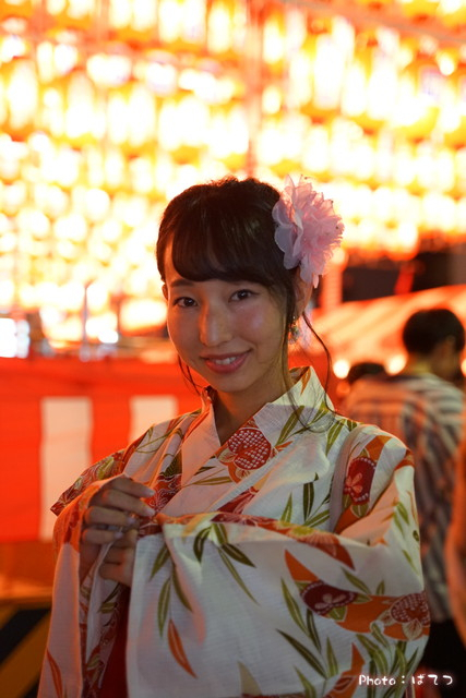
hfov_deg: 24.2
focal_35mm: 56
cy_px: 349
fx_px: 1087
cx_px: 233
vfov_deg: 35.6
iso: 4000
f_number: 2.8
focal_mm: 56
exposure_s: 1/60
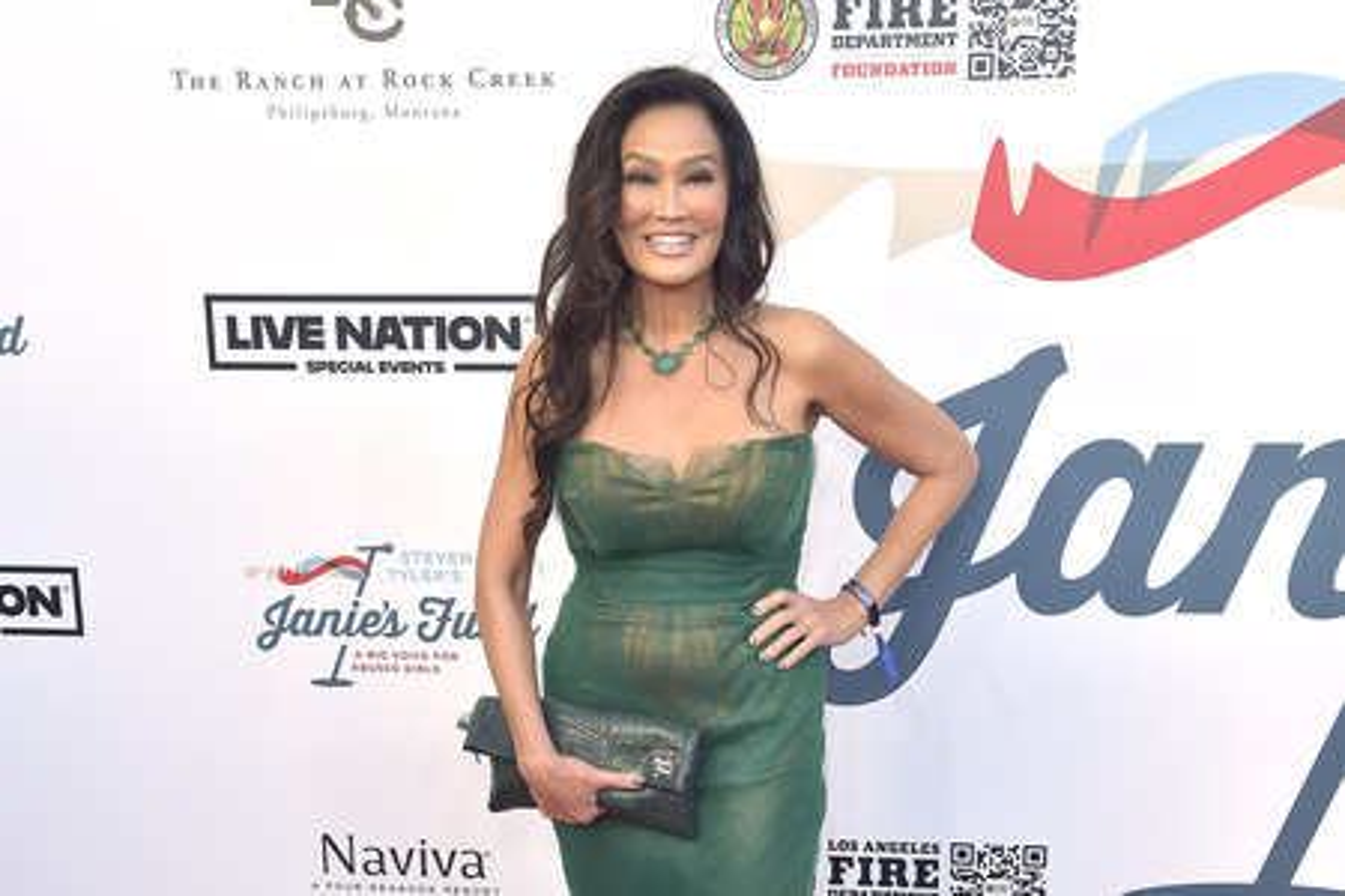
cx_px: 672
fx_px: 1494
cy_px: 448
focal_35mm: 40
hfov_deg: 48.5
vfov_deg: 33.4
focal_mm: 40
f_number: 6.3
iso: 500
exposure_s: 1/250
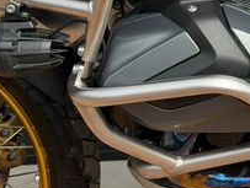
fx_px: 1092
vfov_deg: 9.8
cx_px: 358
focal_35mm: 151
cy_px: -12
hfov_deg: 12.5
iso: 80
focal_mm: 6.76
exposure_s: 1/4329
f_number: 1.78
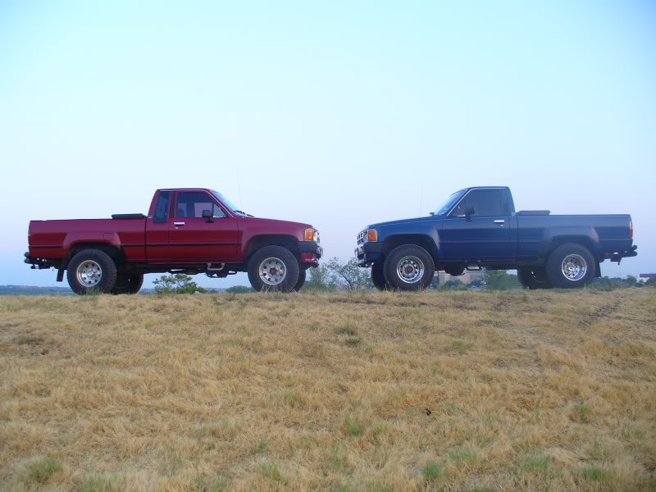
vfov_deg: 38.7
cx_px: 328
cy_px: 246
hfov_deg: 50.1
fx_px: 701
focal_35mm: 37
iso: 80
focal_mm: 6.1
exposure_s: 1/40
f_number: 2.8
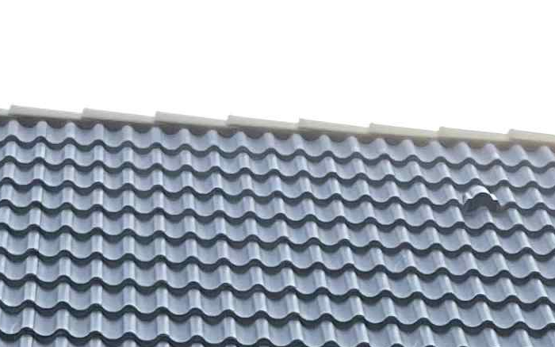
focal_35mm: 177
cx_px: 388
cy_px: 1110
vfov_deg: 6.6
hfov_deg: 11.8
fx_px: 2678
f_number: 1.8
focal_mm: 3
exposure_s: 1/307
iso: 16
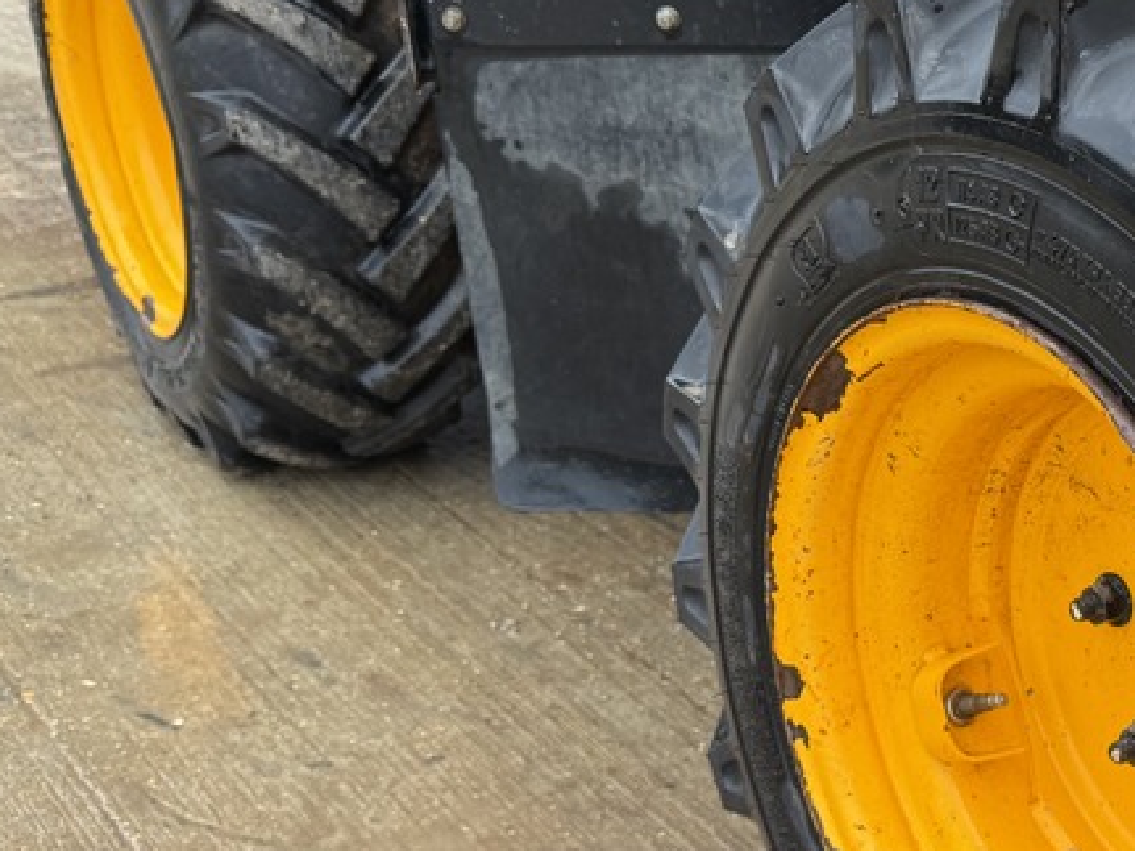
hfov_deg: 31.0
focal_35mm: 57
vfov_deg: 25.5
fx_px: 1868
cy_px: 564
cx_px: 1172
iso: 80
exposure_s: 1/121
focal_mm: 6.76
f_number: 1.78
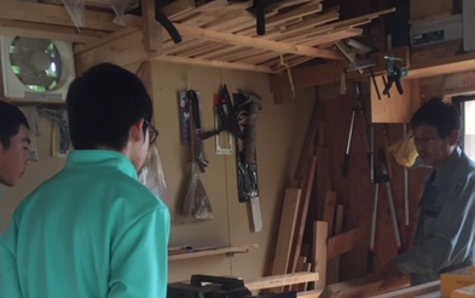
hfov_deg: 40.3
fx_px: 648
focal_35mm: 50
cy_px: 237
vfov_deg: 25.4
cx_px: 226
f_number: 2.2
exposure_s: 1/30
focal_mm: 4.15
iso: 100
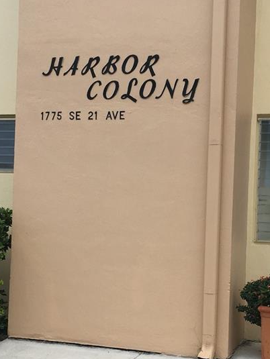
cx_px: 144
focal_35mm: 65
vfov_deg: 29.8
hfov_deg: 22.6
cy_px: 205
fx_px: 675
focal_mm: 4.15
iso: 25
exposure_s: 1/493
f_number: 2.2
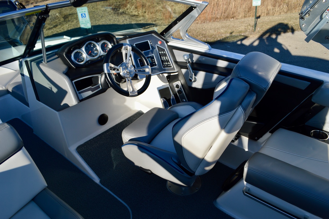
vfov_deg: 47.9
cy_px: 110
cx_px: 164
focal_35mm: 27
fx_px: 247
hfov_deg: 67.4
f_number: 8
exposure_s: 1/250
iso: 100
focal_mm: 18
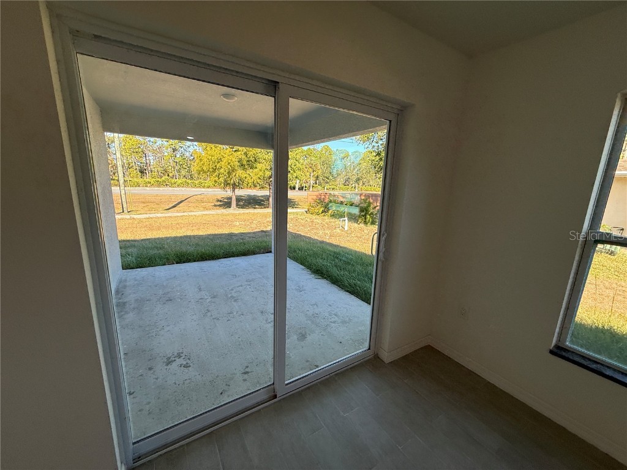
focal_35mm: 14
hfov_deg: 102.1
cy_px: 235
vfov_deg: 85.7
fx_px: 254
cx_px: 314
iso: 50
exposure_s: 1/296
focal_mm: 2.22
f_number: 2.2
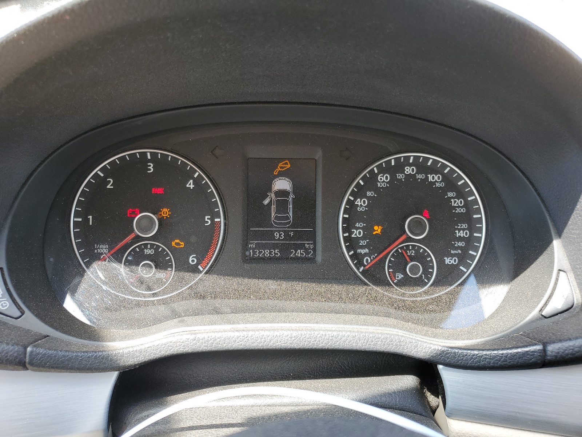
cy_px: 218
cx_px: 291
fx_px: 437
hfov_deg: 67.3
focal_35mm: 26
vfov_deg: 53.1
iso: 50
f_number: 1.5
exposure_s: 1/145
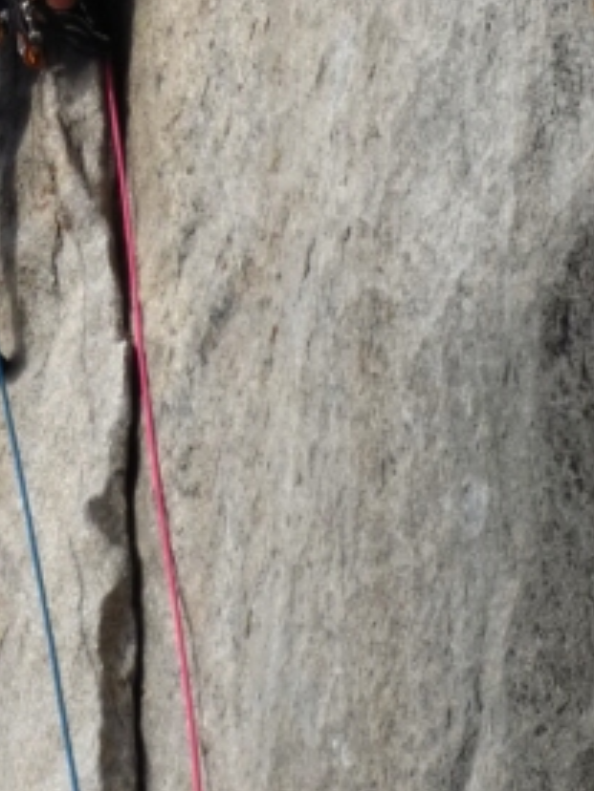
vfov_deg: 7.5
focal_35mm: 260
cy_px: -310
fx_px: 5949
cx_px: -192
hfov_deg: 5.7
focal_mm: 12.2
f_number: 6.3
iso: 100
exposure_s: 1/640
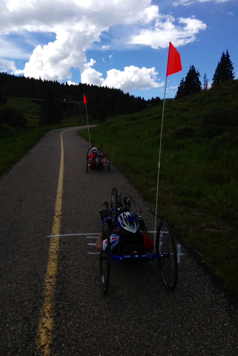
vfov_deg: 54.4
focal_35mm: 35
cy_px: 180
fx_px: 347
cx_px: 123
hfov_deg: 37.9
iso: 50
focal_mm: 4.13
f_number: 2.4
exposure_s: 1/1418
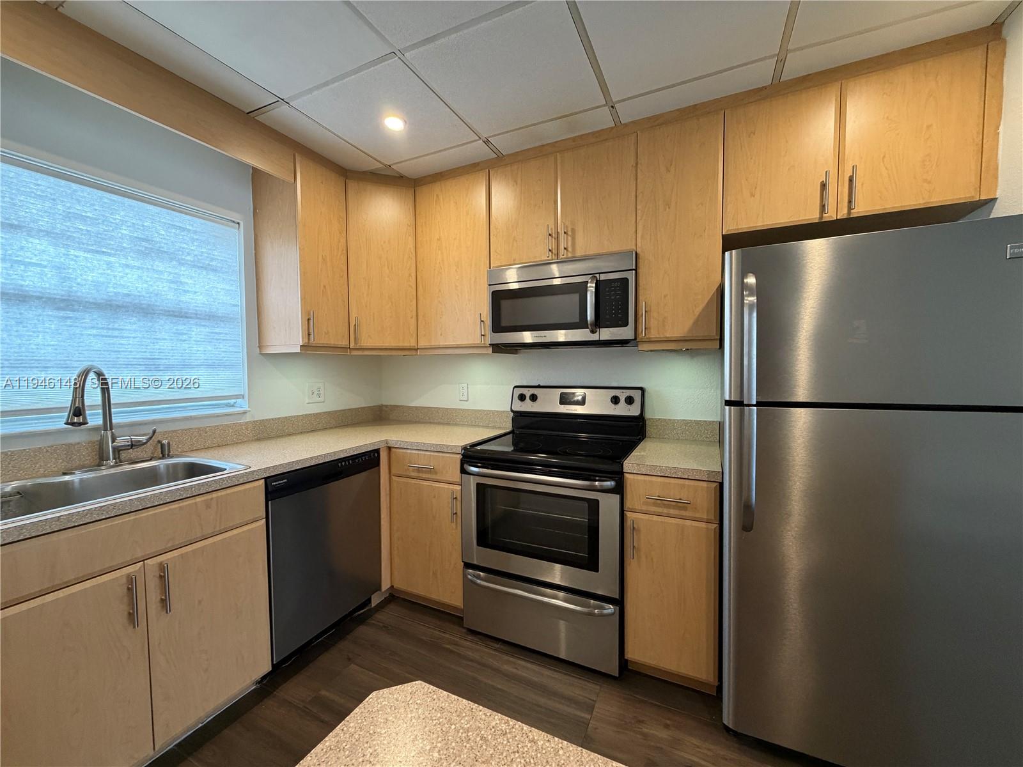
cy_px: 384
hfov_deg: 102.1
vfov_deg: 85.7
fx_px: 414
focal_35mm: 14
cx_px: 512
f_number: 2.2
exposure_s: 1/60
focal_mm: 2.22
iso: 320
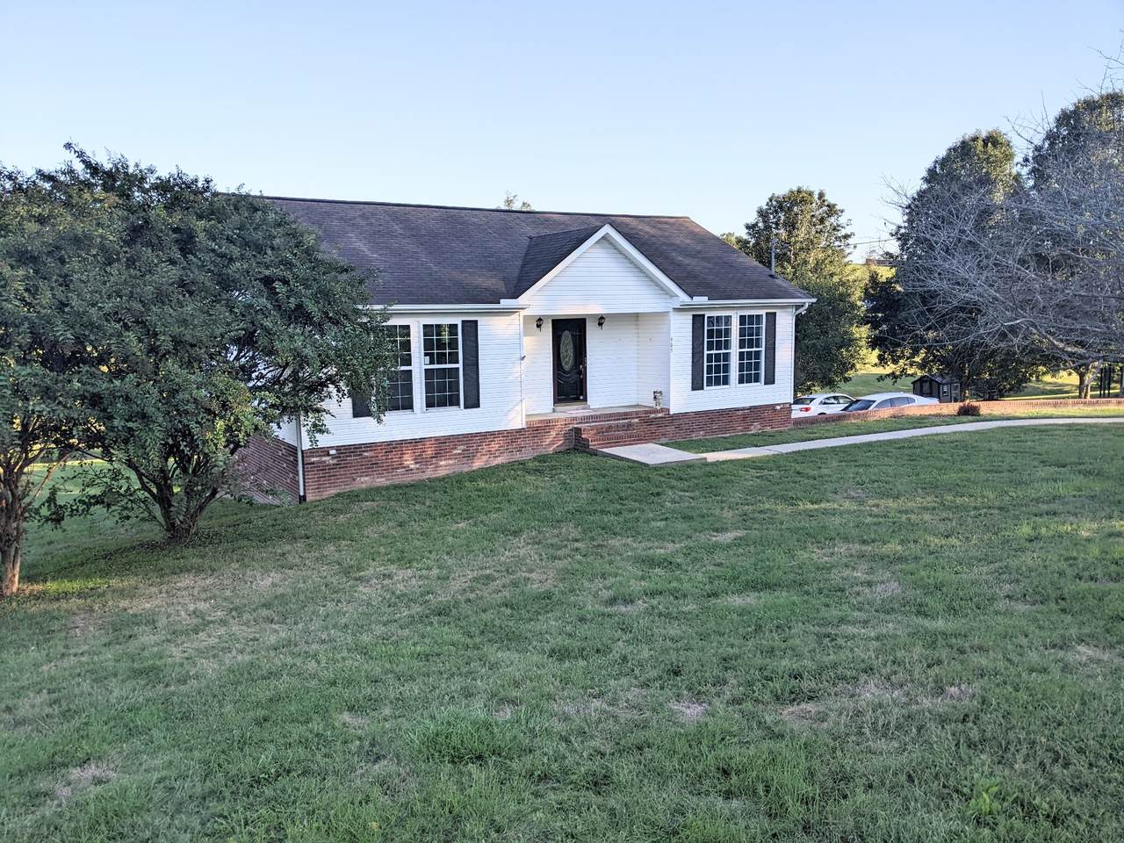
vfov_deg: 51.4
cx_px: 562
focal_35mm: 27
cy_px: 422
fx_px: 877
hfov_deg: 65.3
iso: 58
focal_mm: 4.44
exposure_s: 1/1174
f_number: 1.8
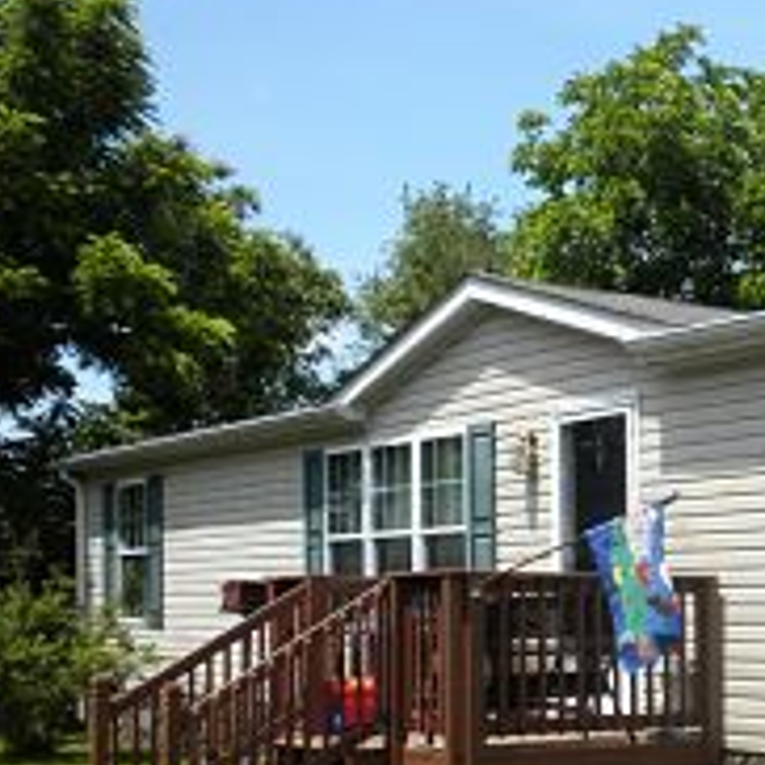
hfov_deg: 22.9
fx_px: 1800
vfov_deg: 23.7
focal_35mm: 72
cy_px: 572
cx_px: 782
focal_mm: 6.6
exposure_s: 1/140
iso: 90
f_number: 10
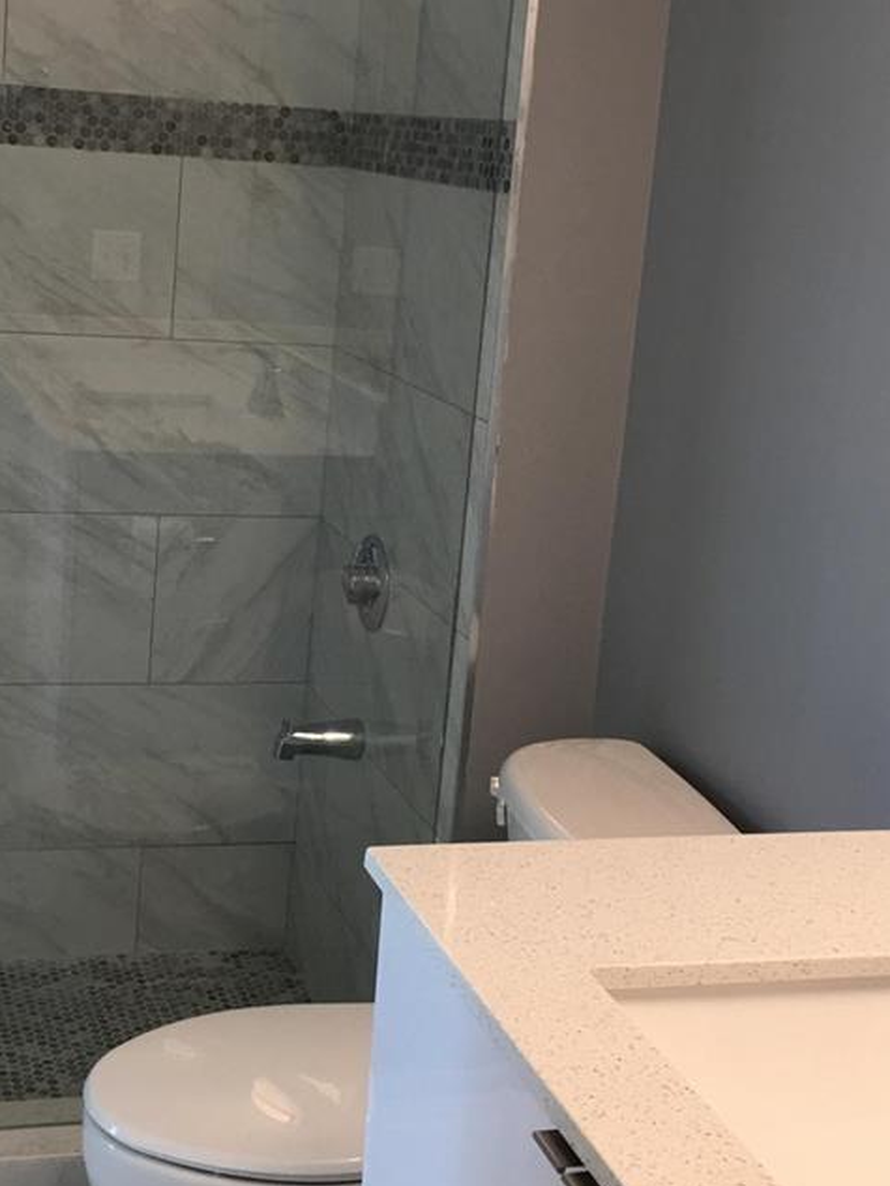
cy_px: 523
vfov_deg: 34.9
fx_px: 1885
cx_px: 255
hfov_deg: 26.3
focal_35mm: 55
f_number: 2.2
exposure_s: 1/15
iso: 25
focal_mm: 4.15
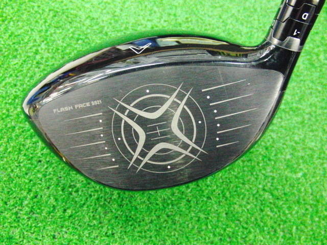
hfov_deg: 50.1
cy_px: 122
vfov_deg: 38.7
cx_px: 164
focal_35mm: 37
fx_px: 350
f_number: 3.6
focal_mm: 6.42
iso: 3200
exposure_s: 1/80
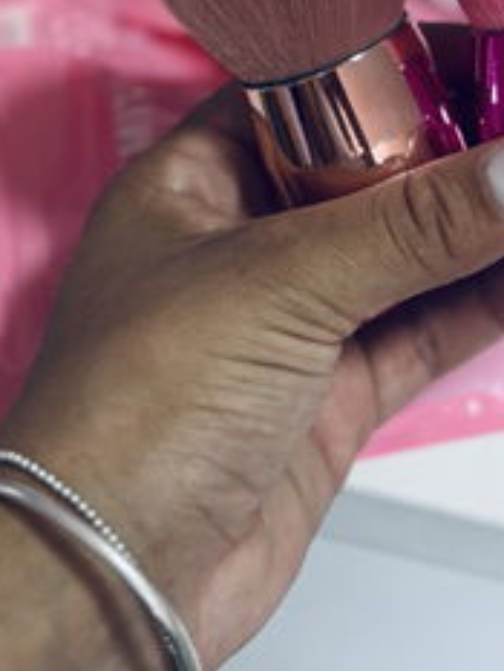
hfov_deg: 13.5
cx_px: 334
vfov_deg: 17.4
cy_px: -24
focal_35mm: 110
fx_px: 2133
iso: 125
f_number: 1.78
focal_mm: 6.86
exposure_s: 1/62
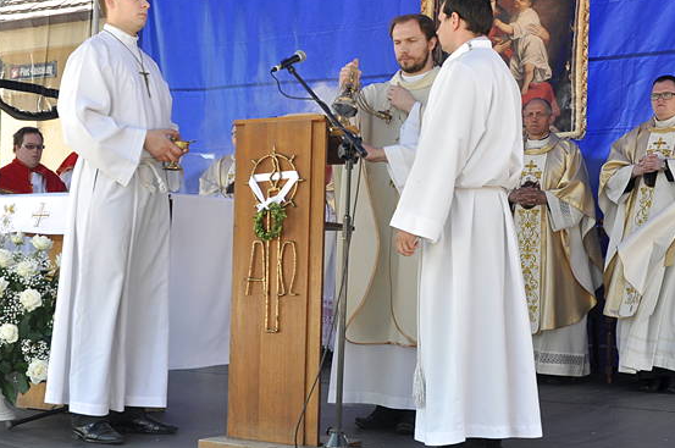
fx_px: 1123
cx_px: 278
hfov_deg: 33.4
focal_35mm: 60
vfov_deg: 22.5
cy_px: 191
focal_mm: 26
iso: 400
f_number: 6.3
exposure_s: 1/160
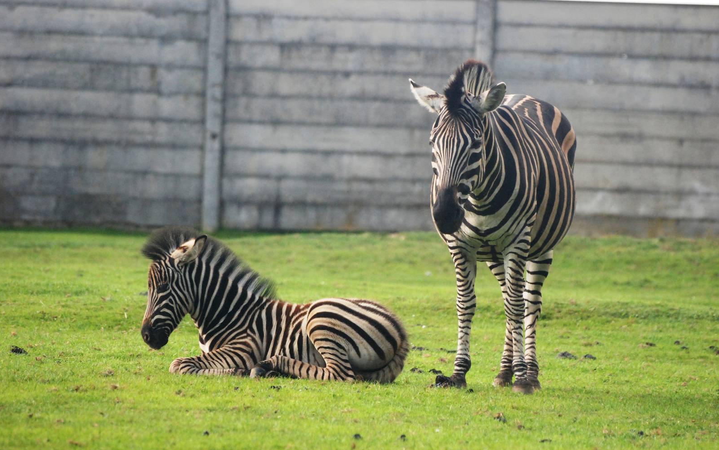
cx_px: 360
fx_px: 5870
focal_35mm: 300
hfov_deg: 7.0
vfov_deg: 4.4
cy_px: 212
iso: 1000
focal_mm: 195
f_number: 5
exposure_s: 1/1000
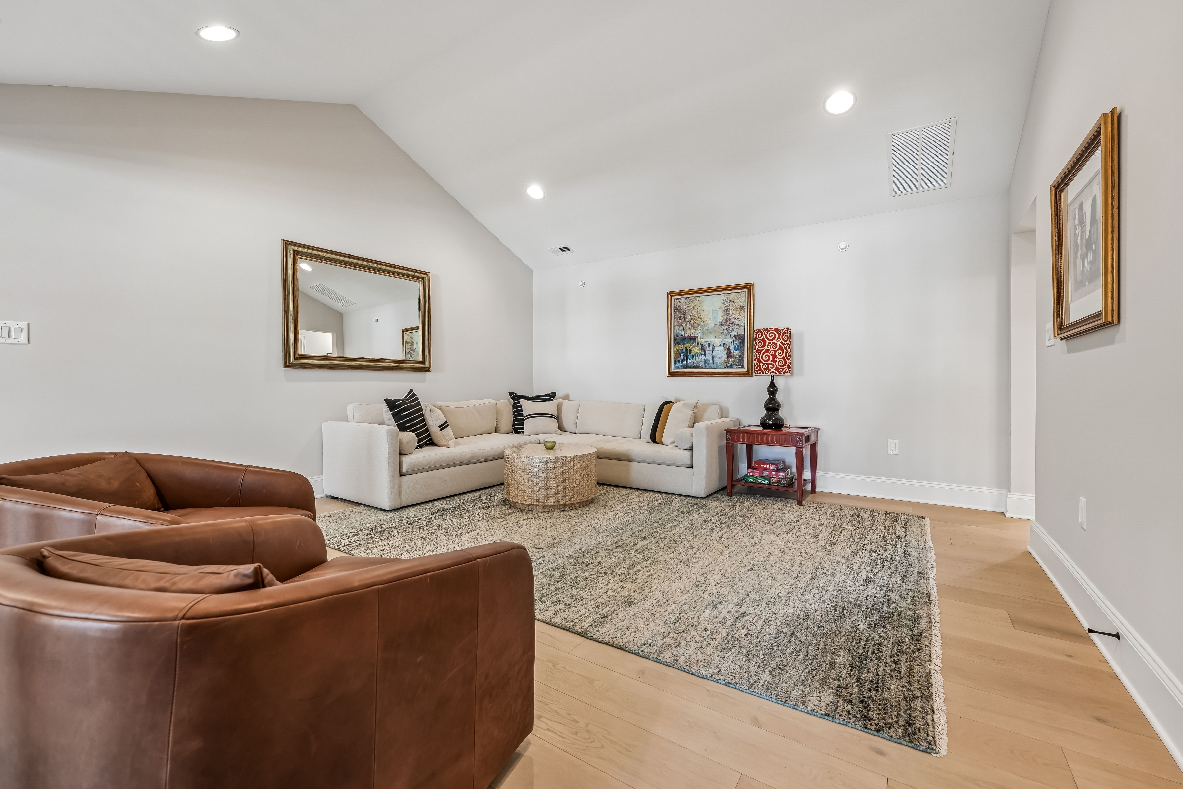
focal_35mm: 14
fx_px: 460
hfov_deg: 104.3
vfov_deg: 81.2
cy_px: 394
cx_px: 592
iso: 200
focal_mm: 14
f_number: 8
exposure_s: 1/5
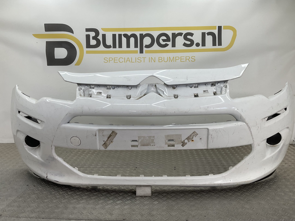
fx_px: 247
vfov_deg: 48.2
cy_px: 110
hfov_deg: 61.7
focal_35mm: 29
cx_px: 148
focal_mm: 3
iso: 16
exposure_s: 1/201
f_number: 1.8
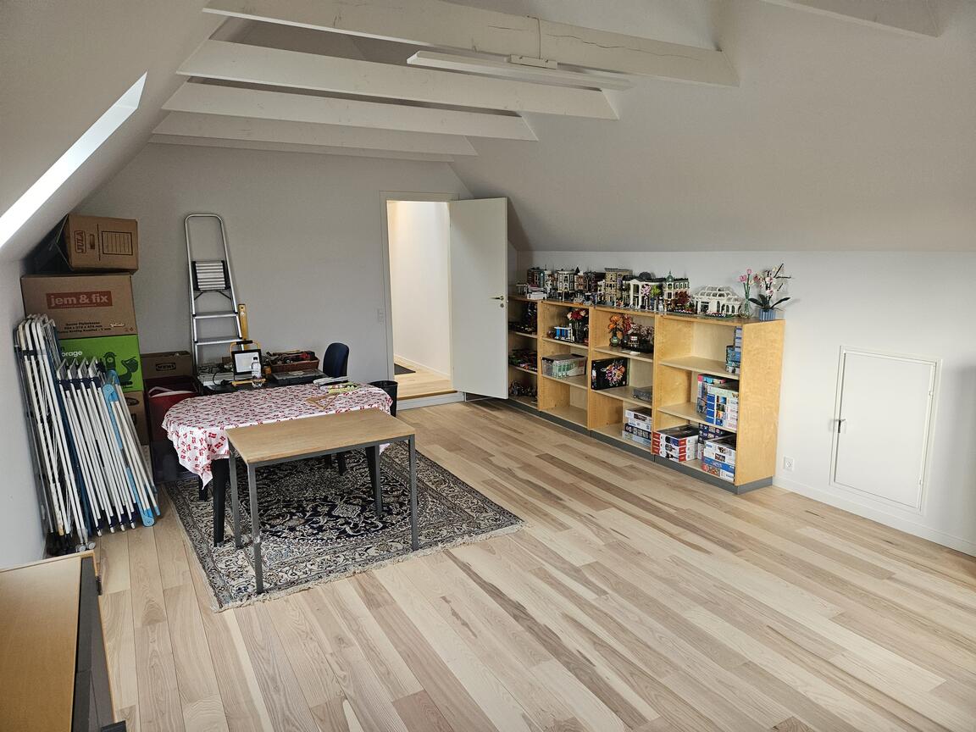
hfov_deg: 73.9
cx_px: 488
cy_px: 366
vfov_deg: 58.9
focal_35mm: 23
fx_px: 648
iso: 320
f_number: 1.8
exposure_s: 1/142
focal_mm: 5.4
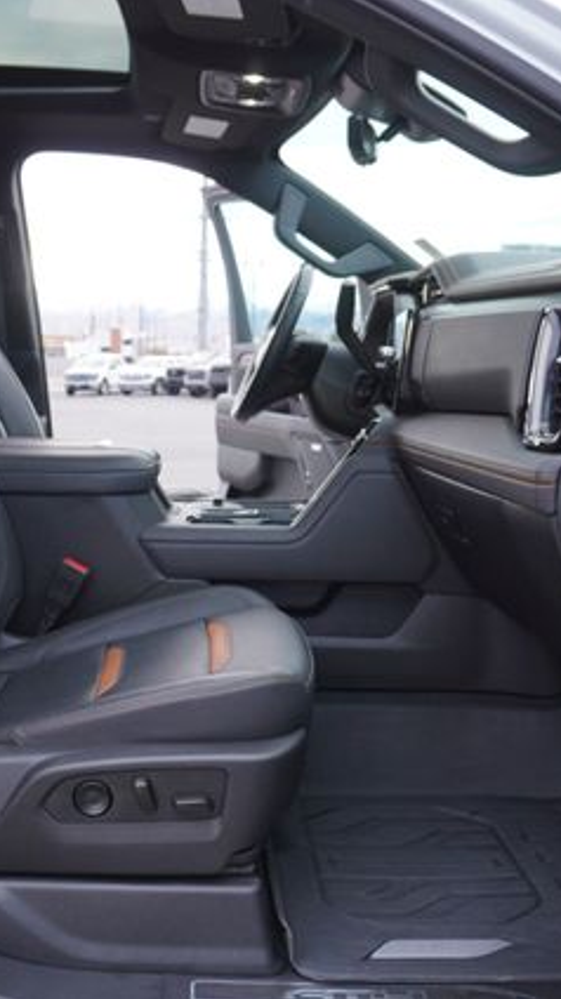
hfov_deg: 30.9
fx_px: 1007
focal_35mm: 38
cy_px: 500
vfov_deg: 52.8
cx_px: 177
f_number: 4
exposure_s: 1/60
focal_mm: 16
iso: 400
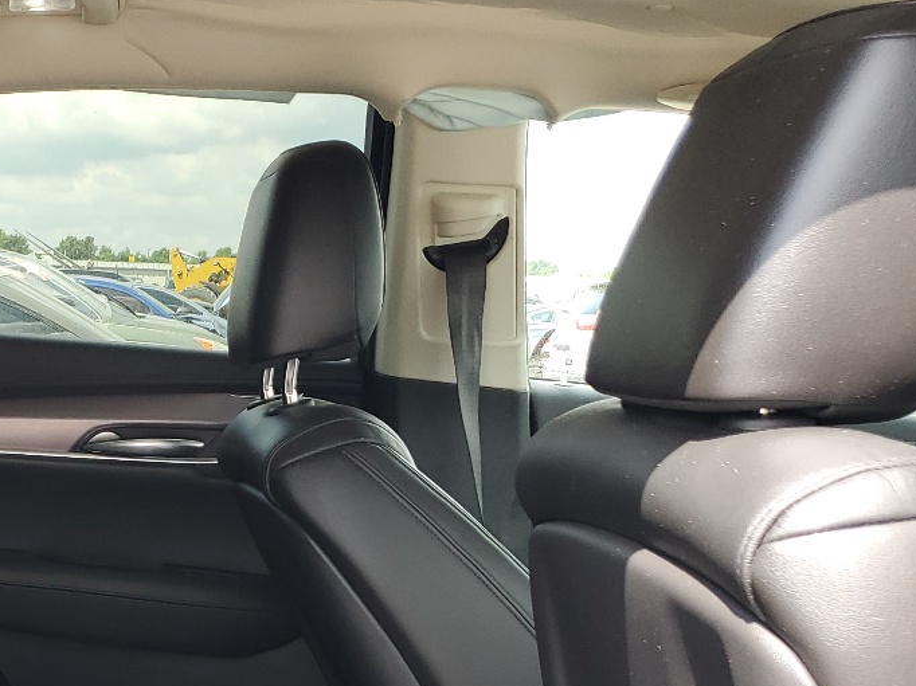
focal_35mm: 61
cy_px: 706
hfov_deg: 29.2
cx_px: -43
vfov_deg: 22.9
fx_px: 1614
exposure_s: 1/263
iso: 50
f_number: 1.5
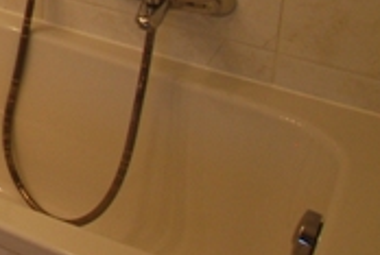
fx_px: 952
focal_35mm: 90
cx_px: -468
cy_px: -230
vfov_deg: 13.4
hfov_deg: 15.5
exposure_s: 1/30
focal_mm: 12
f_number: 3.8
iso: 320
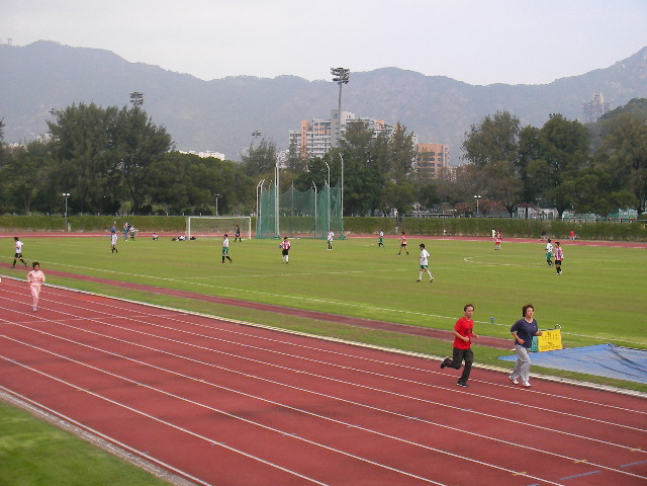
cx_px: 324
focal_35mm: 59
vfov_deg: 24.8
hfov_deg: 32.7
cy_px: 243
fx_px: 1103
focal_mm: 9
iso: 50
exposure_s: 1/380
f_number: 3.6
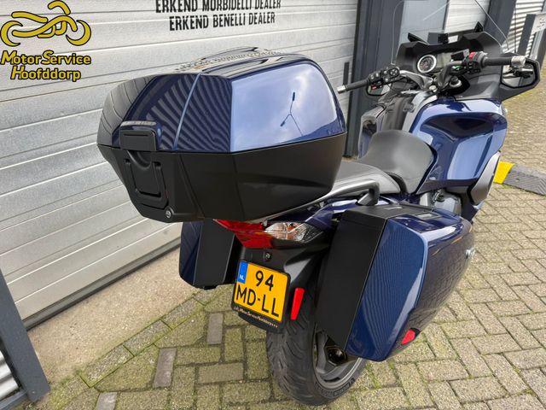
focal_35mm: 24
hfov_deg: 71.6
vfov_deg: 56.8
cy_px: 205
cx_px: 273
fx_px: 379
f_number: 1.78
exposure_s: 1/208
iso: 64
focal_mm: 6.76
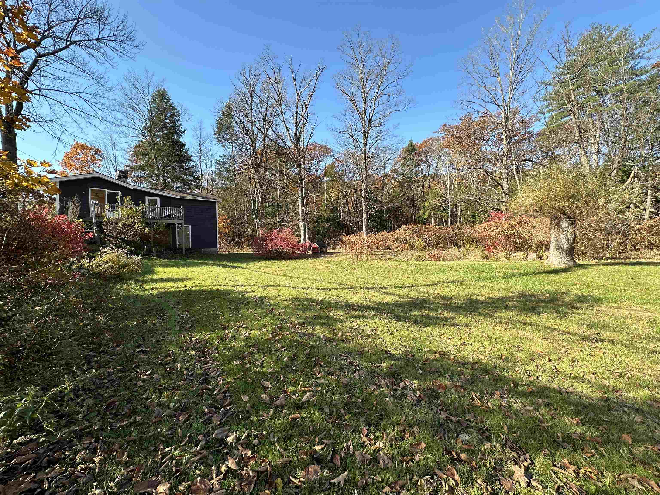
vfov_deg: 85.7
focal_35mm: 14
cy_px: 248
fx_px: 267
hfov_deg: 102.1
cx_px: 330
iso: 40
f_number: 2.2
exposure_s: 1/596
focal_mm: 2.22
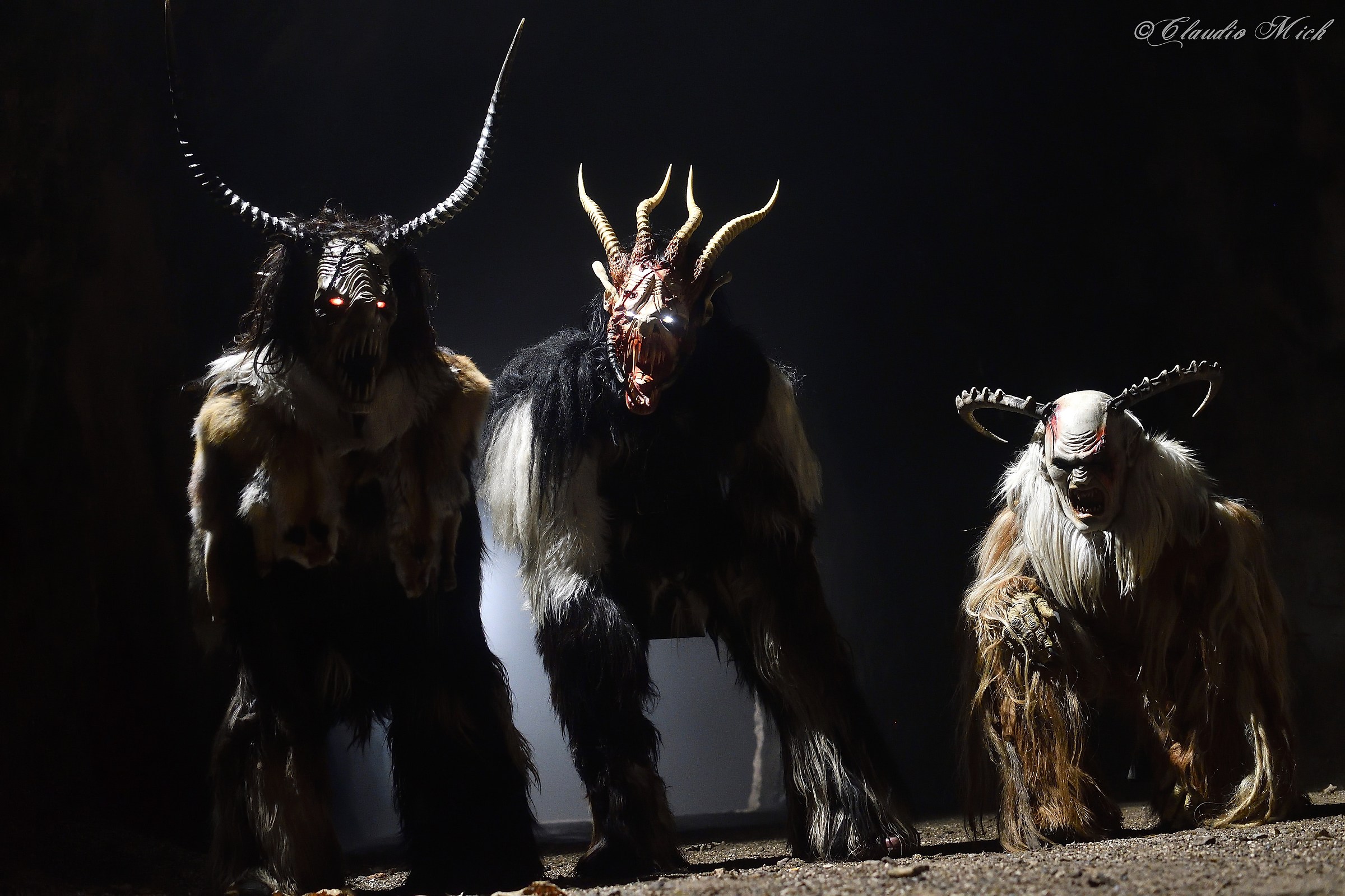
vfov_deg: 25.8
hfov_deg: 37.9
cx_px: 672
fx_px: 1961
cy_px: 448
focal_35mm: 52
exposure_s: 1/80
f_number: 3.2
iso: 2000
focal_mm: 35
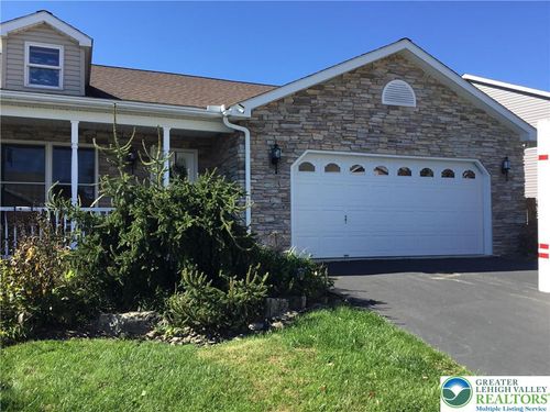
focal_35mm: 31
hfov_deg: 58.4
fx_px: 493
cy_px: 206
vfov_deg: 45.4
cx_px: 275
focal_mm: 3.3
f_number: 2.4
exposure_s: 1/566
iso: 25
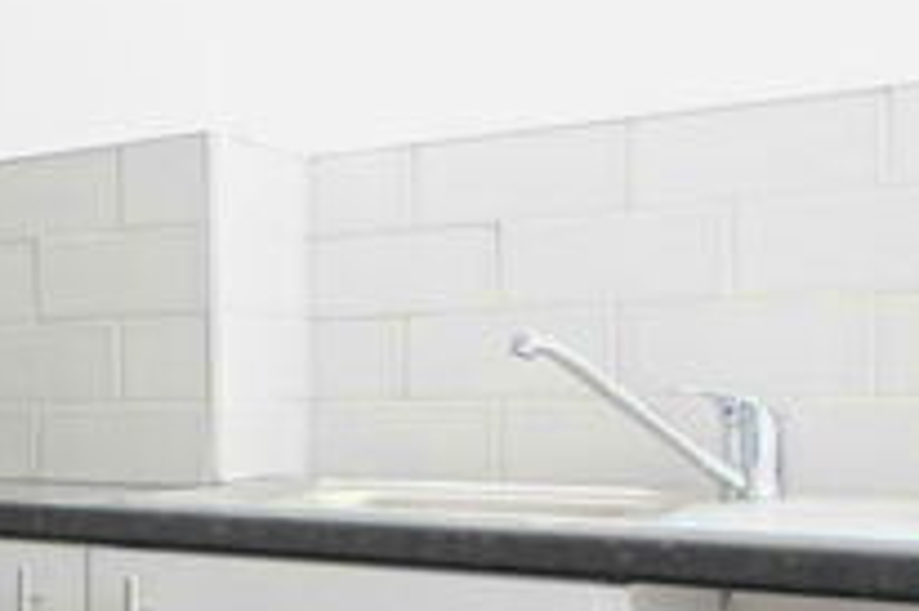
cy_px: 404
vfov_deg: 26.3
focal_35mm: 51
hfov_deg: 24.7
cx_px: -598
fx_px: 1301
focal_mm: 10
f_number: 7.1
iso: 1600
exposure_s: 1/160
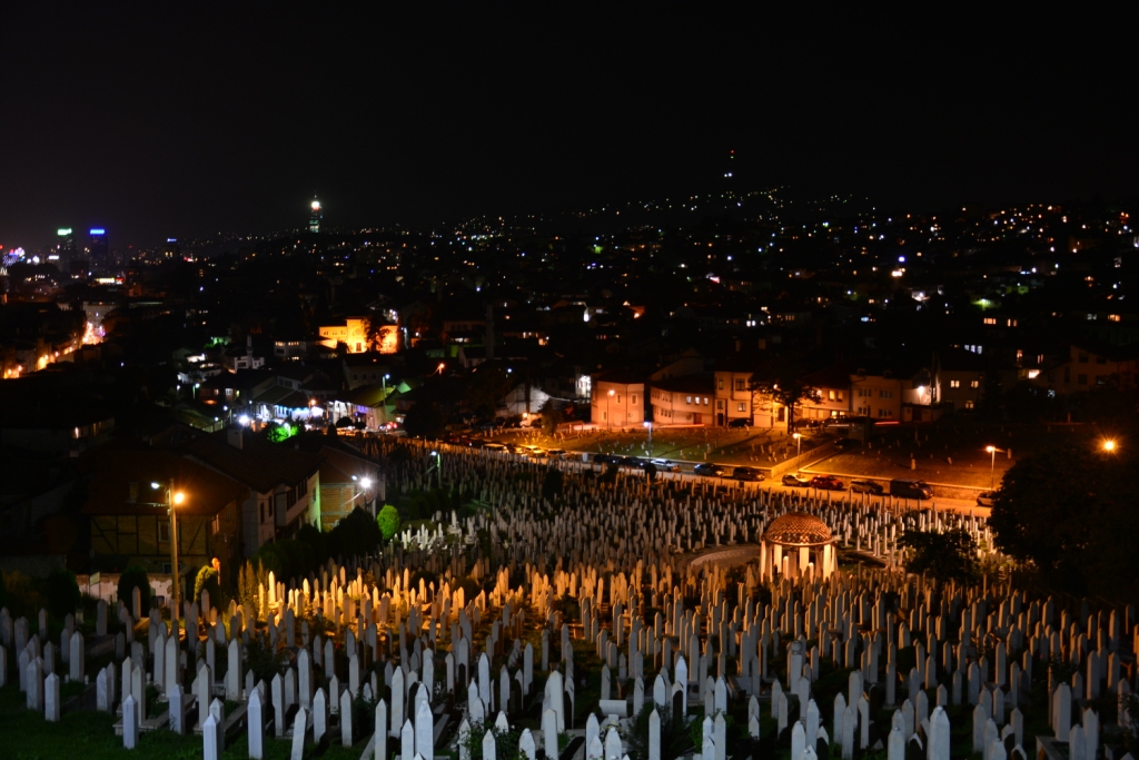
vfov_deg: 34.2
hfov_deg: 49.5
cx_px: 570
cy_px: 380
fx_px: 1234
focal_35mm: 39
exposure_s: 1/1.3
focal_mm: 26
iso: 400
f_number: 4
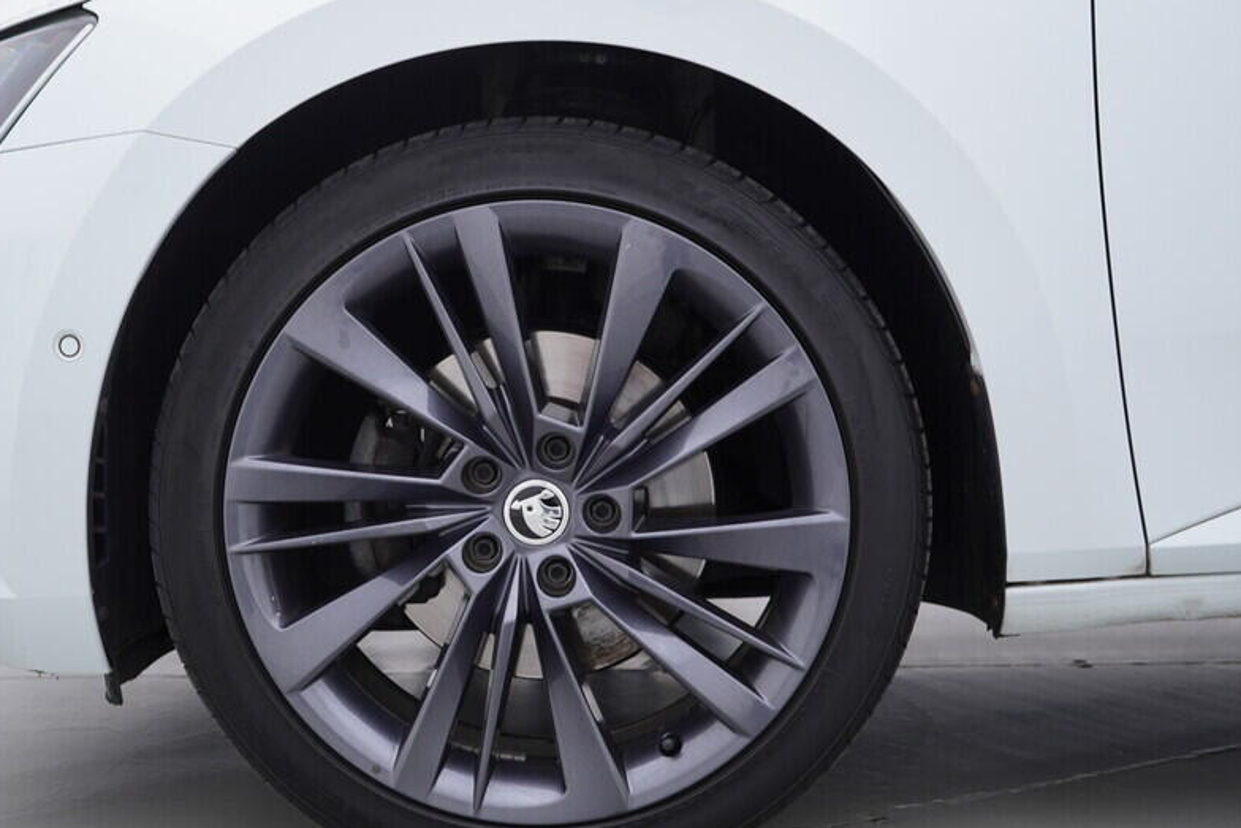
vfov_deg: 28.6
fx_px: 1620
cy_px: 450
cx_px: 540
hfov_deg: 41.8
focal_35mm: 47
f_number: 4
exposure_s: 1/80
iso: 125
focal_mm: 24
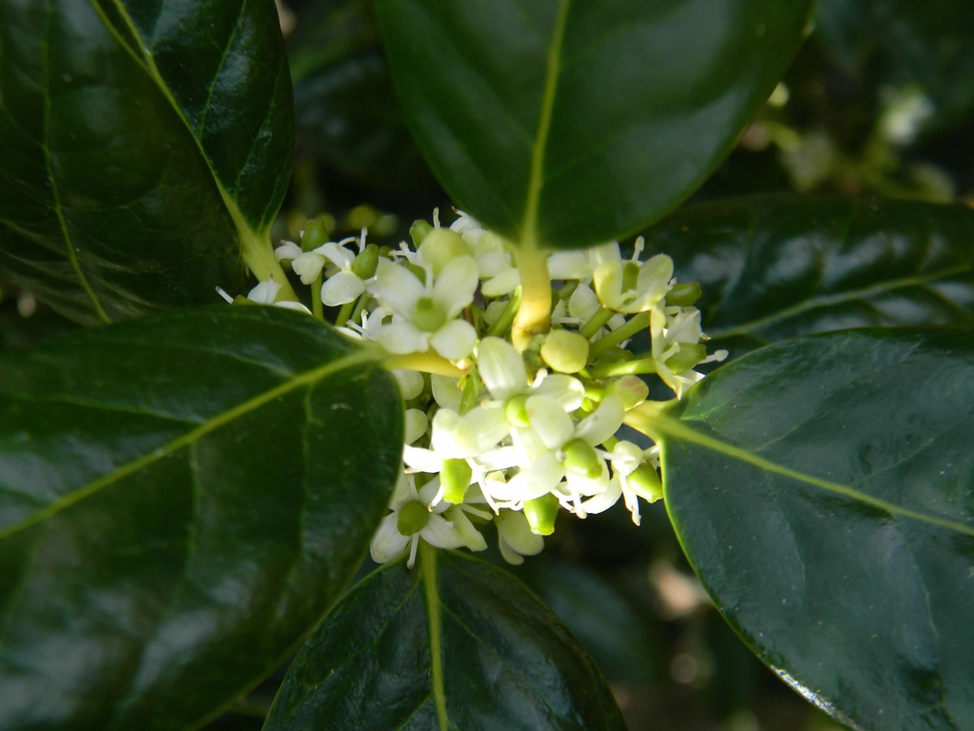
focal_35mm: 42
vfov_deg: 34.3
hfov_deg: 44.8
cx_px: 487
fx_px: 1182
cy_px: 366
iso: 80
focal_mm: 10.1
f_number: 4.1
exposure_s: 1/124
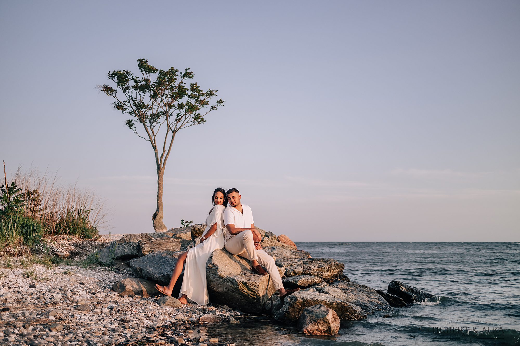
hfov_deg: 48.5
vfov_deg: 33.4
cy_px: 173
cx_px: 260
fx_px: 578
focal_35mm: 40
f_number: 2
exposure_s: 1/1600
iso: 125
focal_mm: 40
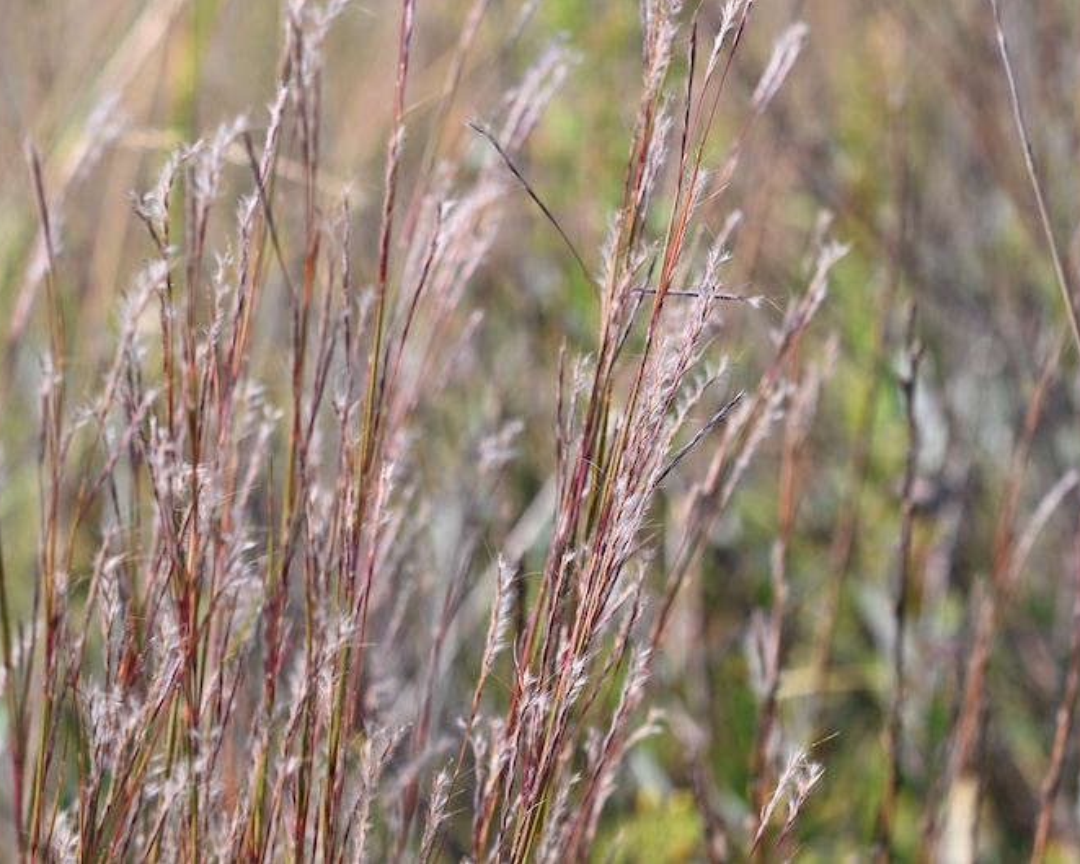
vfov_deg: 10.7
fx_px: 4604
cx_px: 524
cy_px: 431
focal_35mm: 144
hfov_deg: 13.4
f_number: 5.6
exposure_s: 1/250
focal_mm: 85
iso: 100
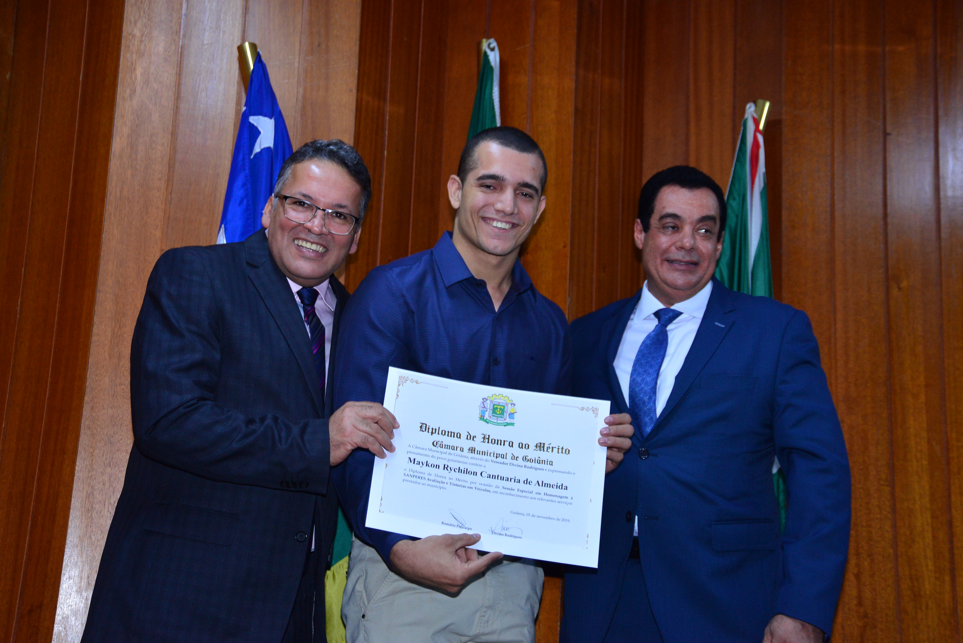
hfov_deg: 38.2
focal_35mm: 52
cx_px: 482
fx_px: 1391
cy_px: 322
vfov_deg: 26.0
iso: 2000
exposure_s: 1/125
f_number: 4.8
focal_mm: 52
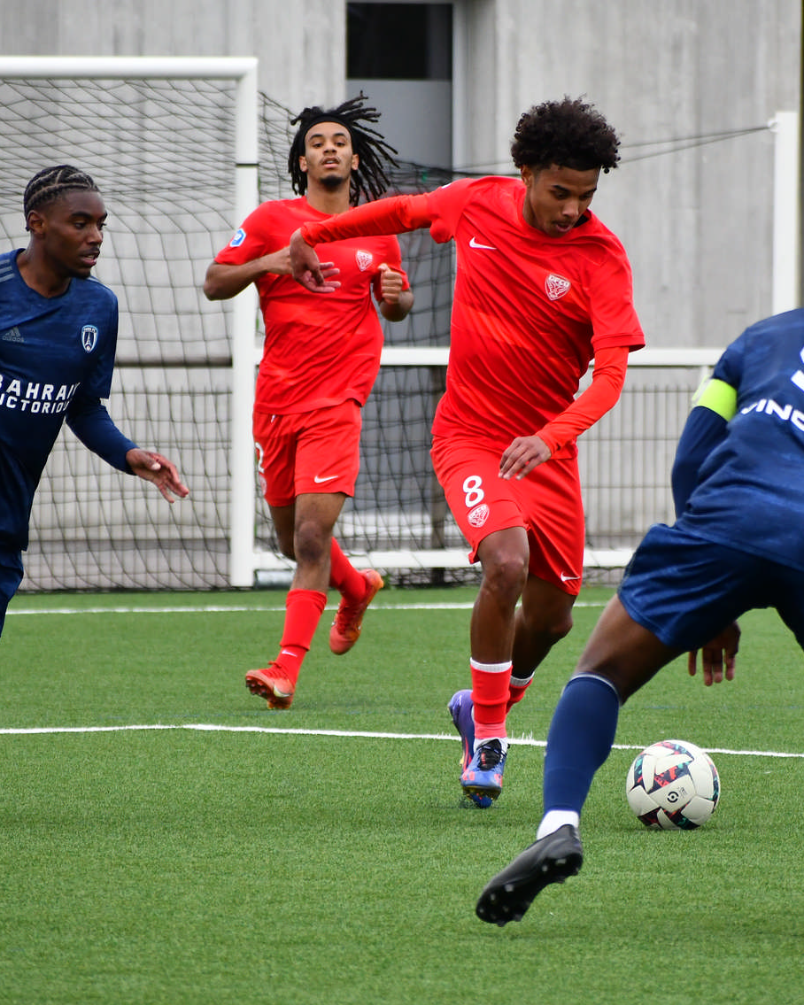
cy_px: 453
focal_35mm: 500
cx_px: 487
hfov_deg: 3.1
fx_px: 14872
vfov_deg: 3.9
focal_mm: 210
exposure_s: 1/2000
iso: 1000
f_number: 5.6
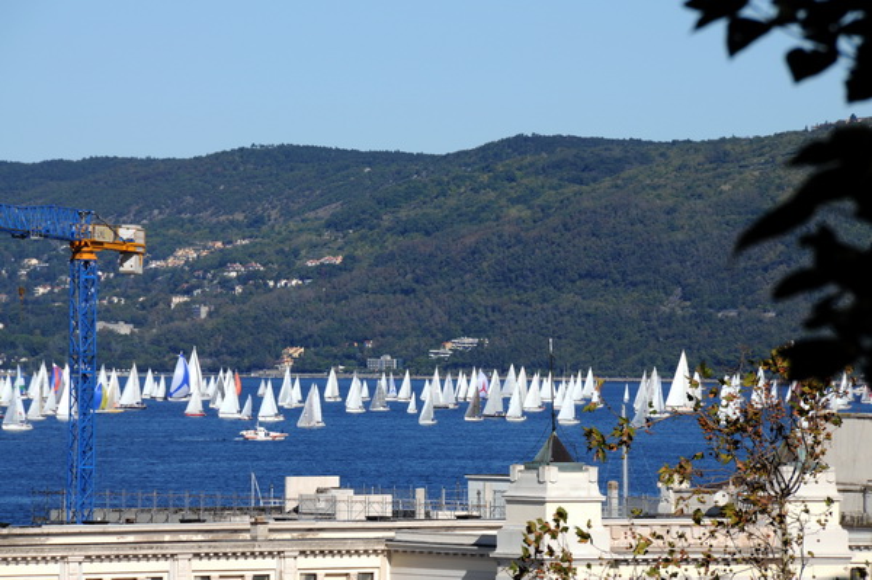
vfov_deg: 4.6
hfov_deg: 6.9
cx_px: 436
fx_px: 7261
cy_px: 290
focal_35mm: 300
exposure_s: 1/500
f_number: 11
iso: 200
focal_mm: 200
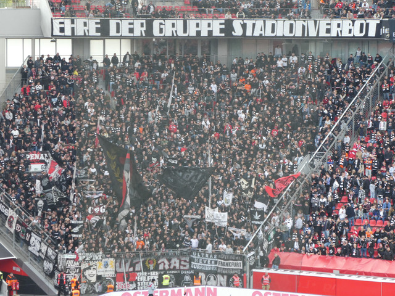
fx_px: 1826
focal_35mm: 160
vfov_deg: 9.3
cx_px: 198
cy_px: 148
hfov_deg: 12.3
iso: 200
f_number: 5.5
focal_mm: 28.7
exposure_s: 1/80
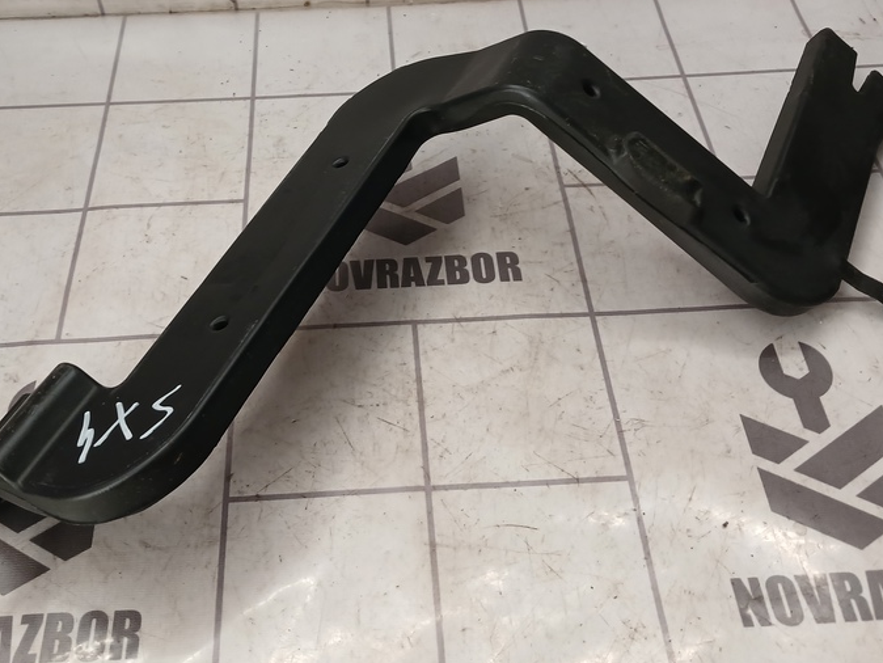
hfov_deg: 45.7
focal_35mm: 41
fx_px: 1046
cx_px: 394
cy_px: 210
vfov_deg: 34.8
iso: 100
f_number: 1.8
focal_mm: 4
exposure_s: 1/50
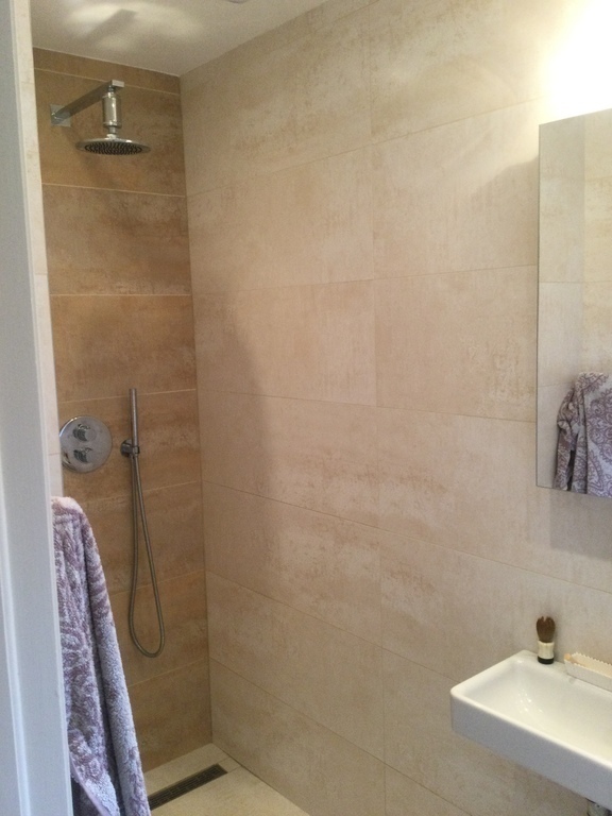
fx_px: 731
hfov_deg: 45.4
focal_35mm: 31
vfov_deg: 58.4
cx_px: 306
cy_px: 408
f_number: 2.4
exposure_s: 1/33
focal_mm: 3.3
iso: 125
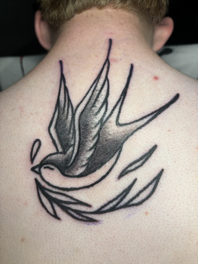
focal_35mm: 26
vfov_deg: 67.3
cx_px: 99
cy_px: 132
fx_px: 198
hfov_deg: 53.1
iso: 40
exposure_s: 1/148
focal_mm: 5.96
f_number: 1.6
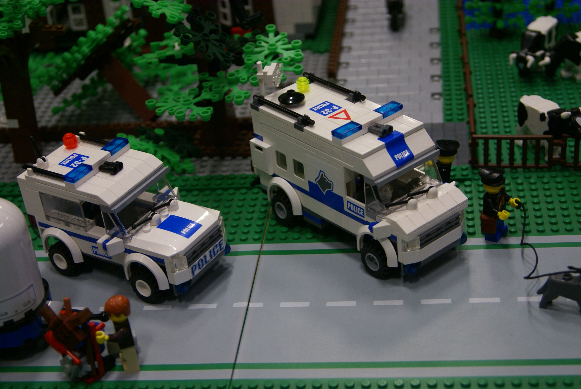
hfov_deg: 29.8
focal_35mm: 68
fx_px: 1090
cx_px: 290
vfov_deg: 20.2
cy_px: 194
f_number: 4.5
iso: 400
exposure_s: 1/30
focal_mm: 45
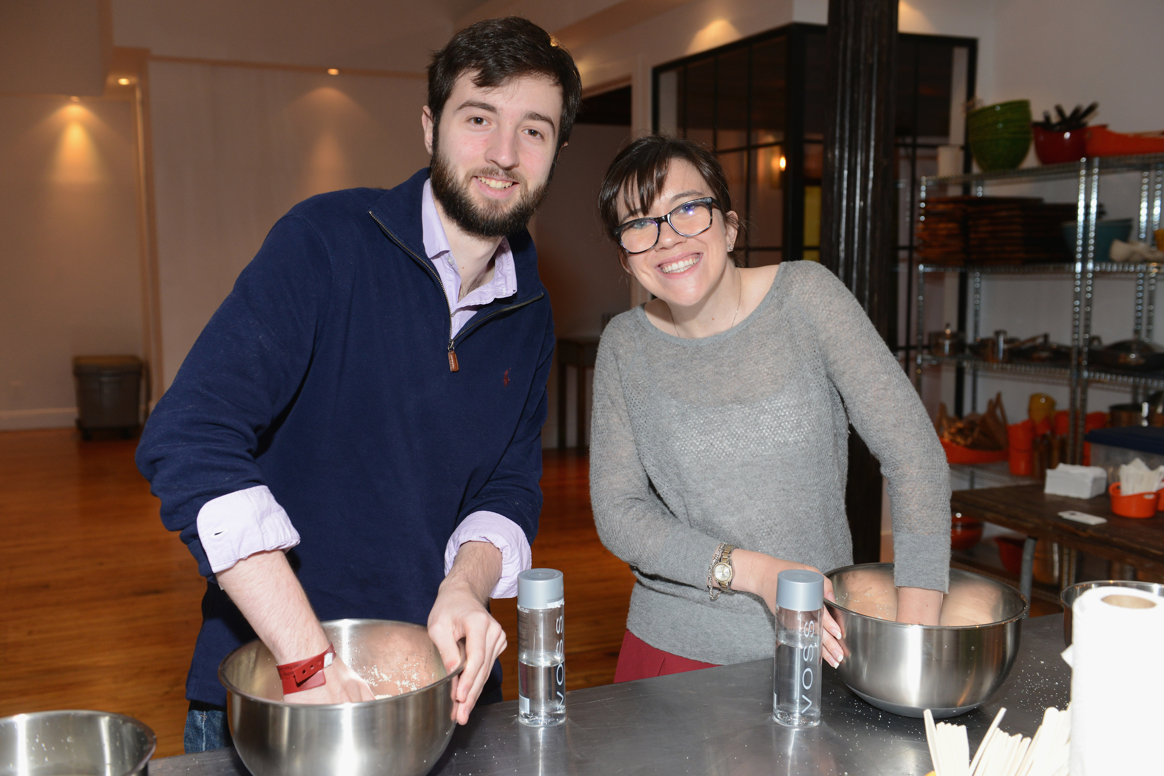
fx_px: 1164
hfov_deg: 53.1
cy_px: 388
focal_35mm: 36
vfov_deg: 36.9
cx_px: 582
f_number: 4.5
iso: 800
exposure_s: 1/80
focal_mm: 36
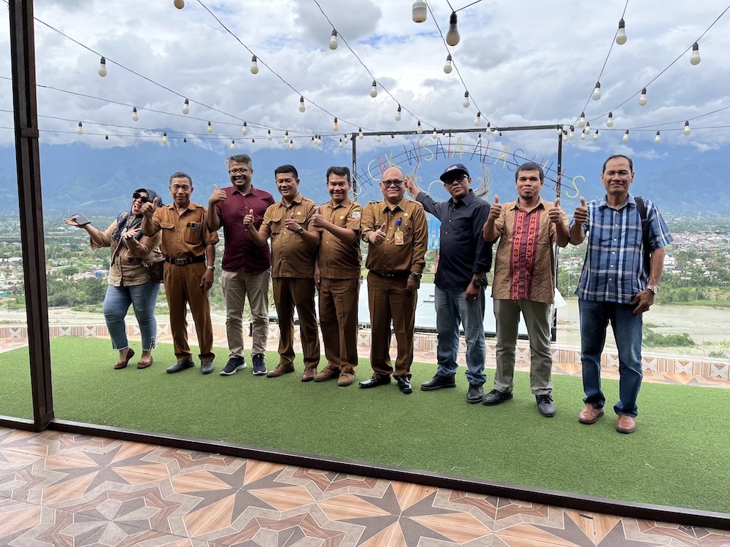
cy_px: 274
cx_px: 365
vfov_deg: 53.1
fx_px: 548
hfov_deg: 67.3
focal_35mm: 26
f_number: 1.6
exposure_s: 1/1458
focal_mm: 5.1
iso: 50
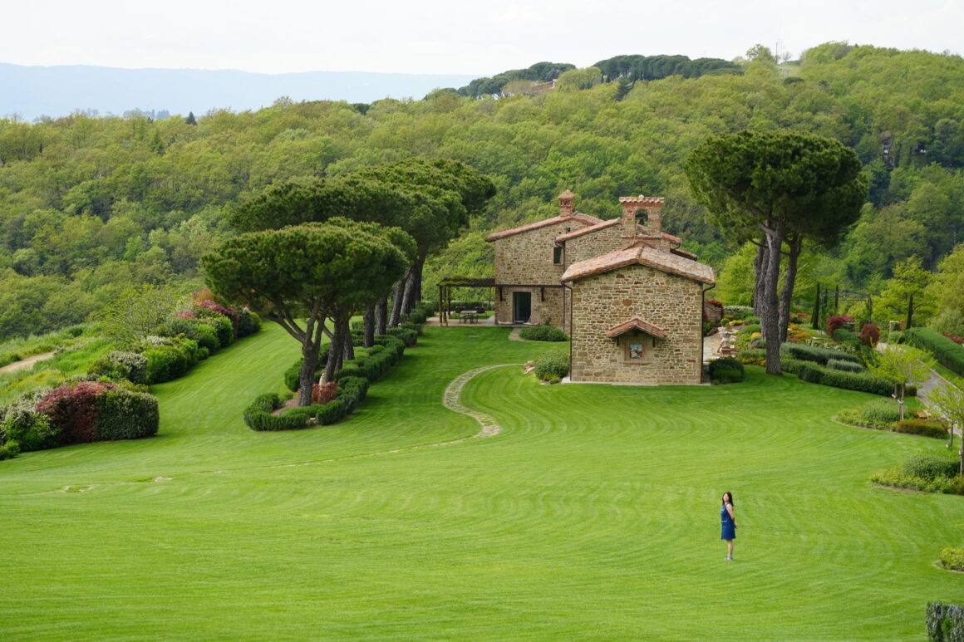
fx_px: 2758
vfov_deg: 13.3
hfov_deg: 19.8
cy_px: 321
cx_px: 482
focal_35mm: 103
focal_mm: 103
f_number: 5
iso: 100
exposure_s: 1/160
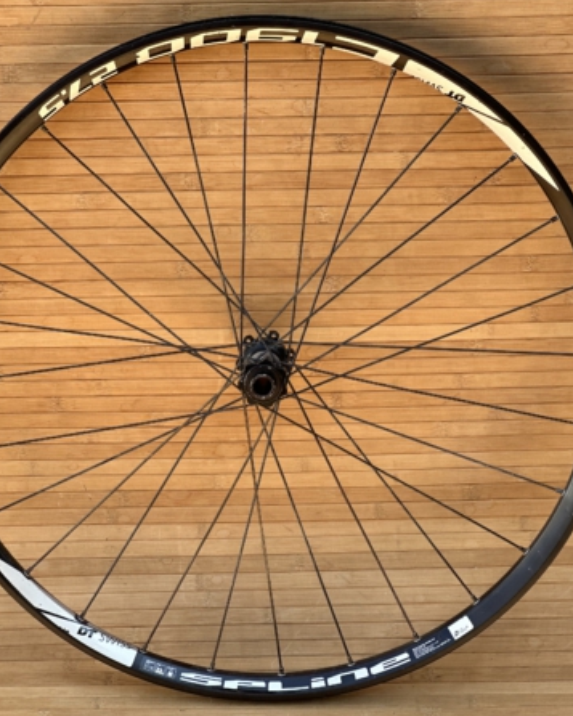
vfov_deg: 19.0
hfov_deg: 15.2
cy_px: 356
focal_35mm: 101
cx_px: 291
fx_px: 2140
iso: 32
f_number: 2.8
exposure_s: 1/121
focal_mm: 9
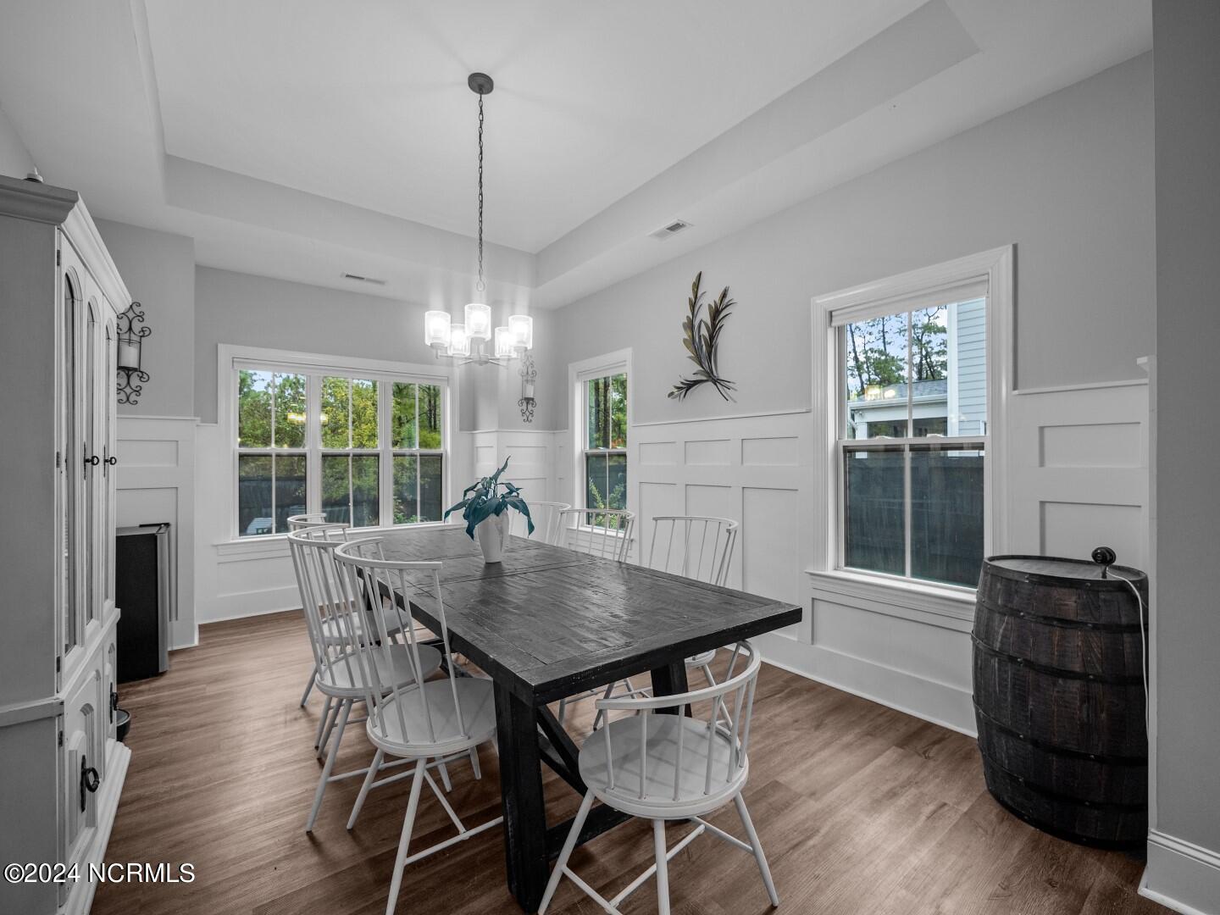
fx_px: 493
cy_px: 458
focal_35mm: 14
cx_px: 610
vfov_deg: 85.7
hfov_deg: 102.1
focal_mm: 7
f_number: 4
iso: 500
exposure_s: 1/20
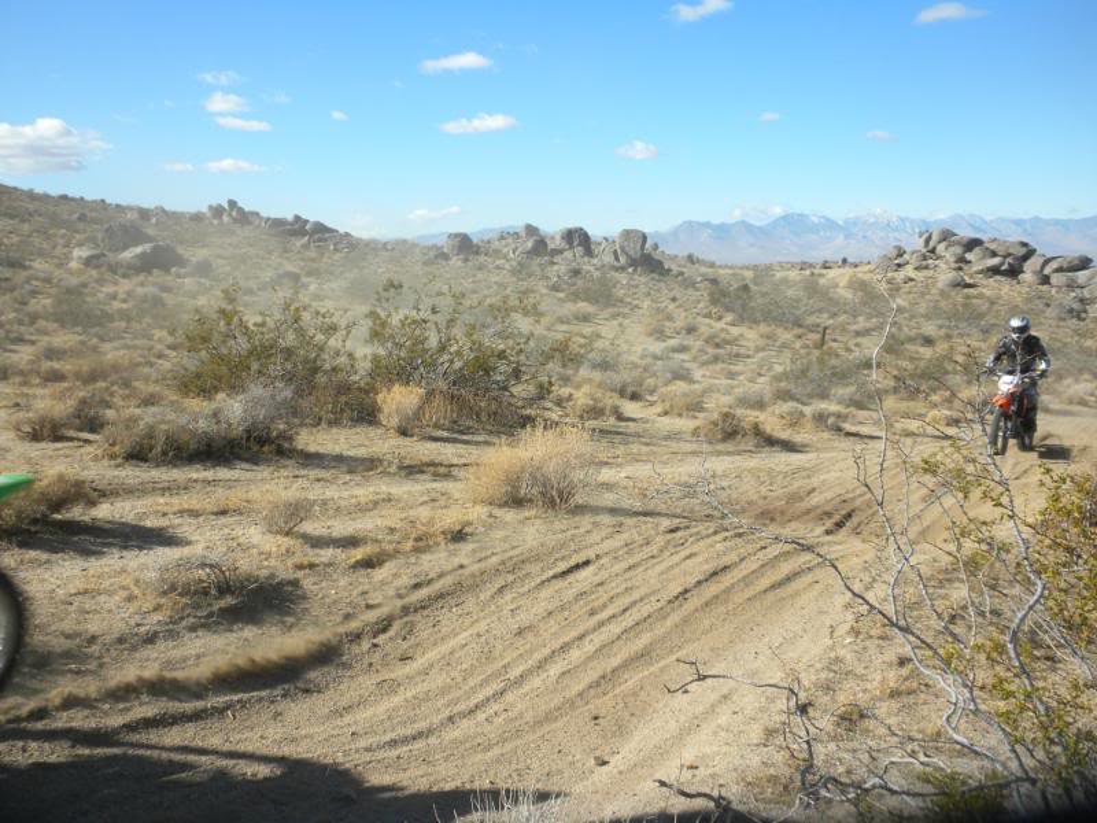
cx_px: 548
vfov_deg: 38.7
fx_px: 1173
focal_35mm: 37
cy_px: 412
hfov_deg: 50.1
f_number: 10
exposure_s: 1/142
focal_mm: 6.6
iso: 90
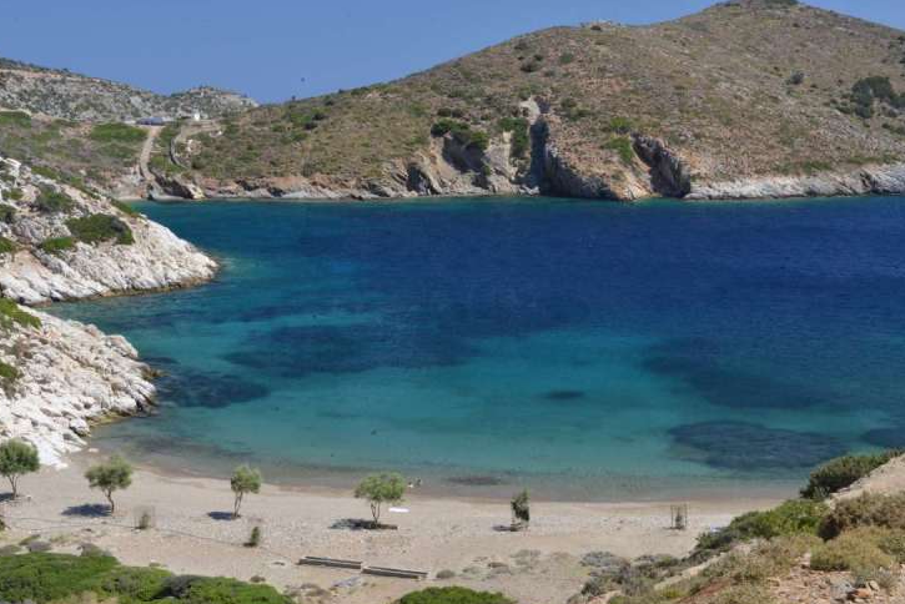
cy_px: 331
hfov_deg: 37.5
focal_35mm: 53
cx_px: 431
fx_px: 1333
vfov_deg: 25.5
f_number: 22
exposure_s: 1/250
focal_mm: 48
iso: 2500
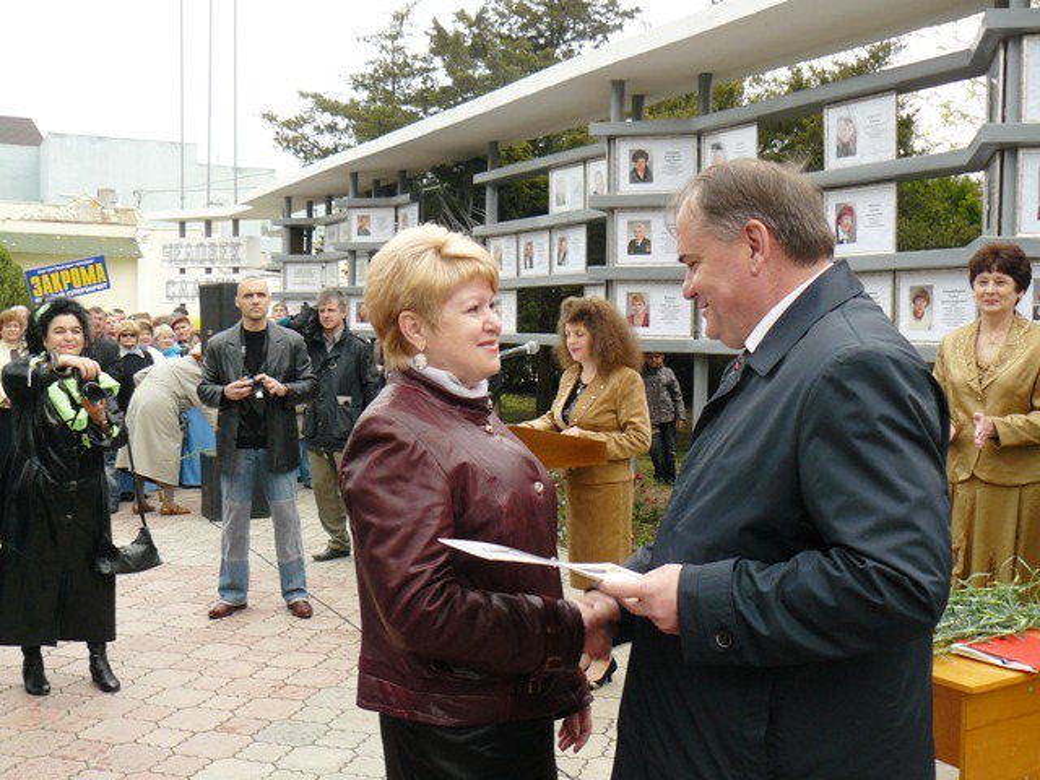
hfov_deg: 51.4
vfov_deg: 39.7
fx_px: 1082
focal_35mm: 36
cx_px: 520
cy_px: 390
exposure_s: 1/100
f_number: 4
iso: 100
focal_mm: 6
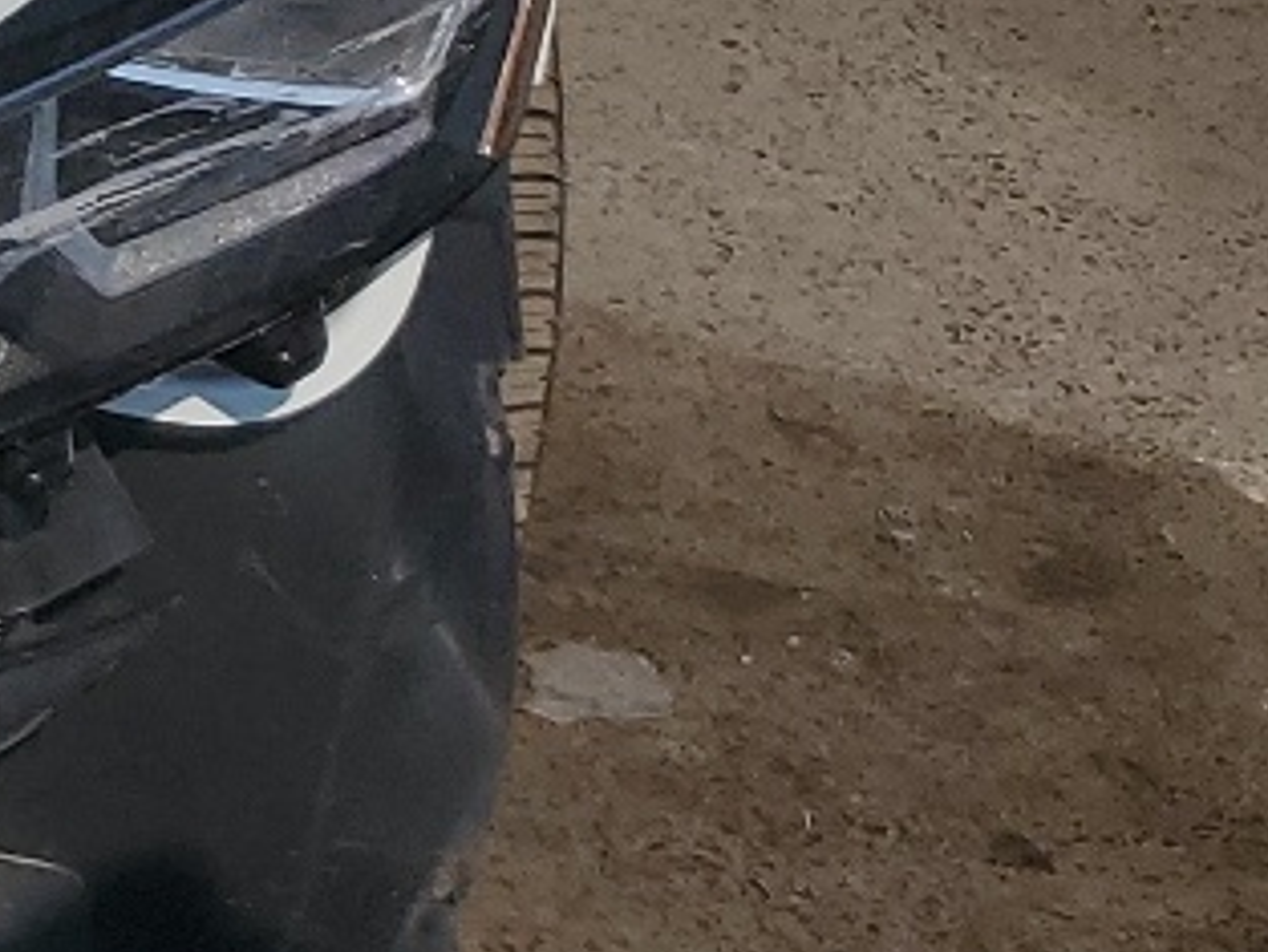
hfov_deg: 11.7
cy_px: 397
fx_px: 4874
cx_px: -1936
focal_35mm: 133
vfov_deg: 11.2
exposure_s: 1/10000
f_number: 1.5
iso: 50
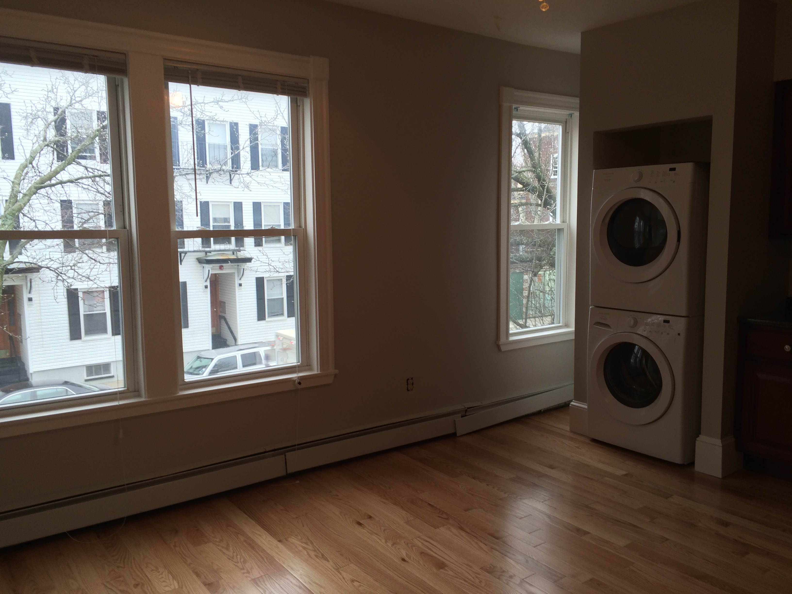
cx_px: 396
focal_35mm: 29
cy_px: 297
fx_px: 664
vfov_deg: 48.2
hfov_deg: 61.7
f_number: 2.2
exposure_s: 1/40
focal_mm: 4.15
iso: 40
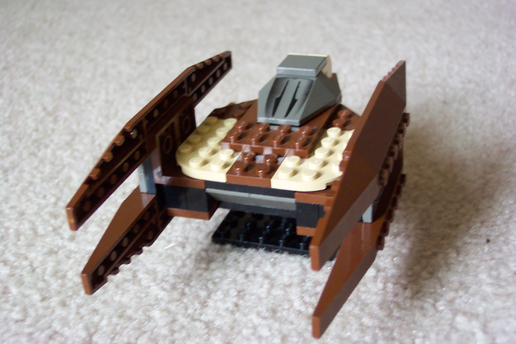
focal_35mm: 51
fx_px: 731
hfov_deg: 38.9
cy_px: 172
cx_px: 258
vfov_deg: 26.5
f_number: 3.4
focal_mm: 10.7
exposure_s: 1/10
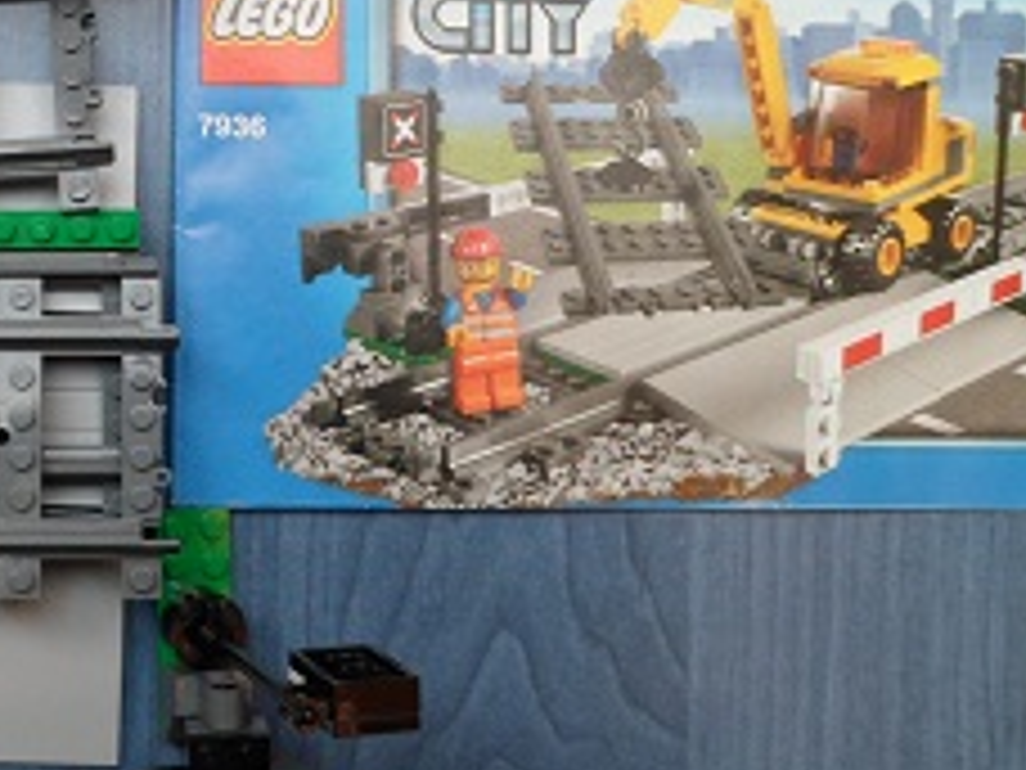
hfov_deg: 32.1
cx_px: 104
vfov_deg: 25.6
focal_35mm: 57
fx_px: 1689
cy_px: 272
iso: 120
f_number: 3.3
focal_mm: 4.9
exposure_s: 1/45
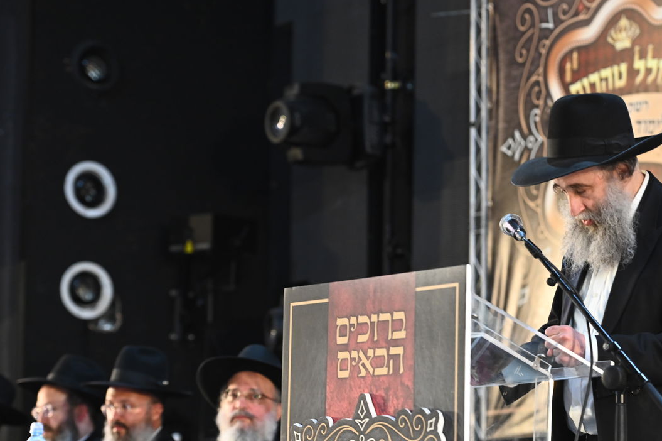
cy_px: 286
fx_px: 2683
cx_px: 395
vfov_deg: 9.4
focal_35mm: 146
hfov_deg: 14.1
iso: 2500
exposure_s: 1/100
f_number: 4
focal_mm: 110
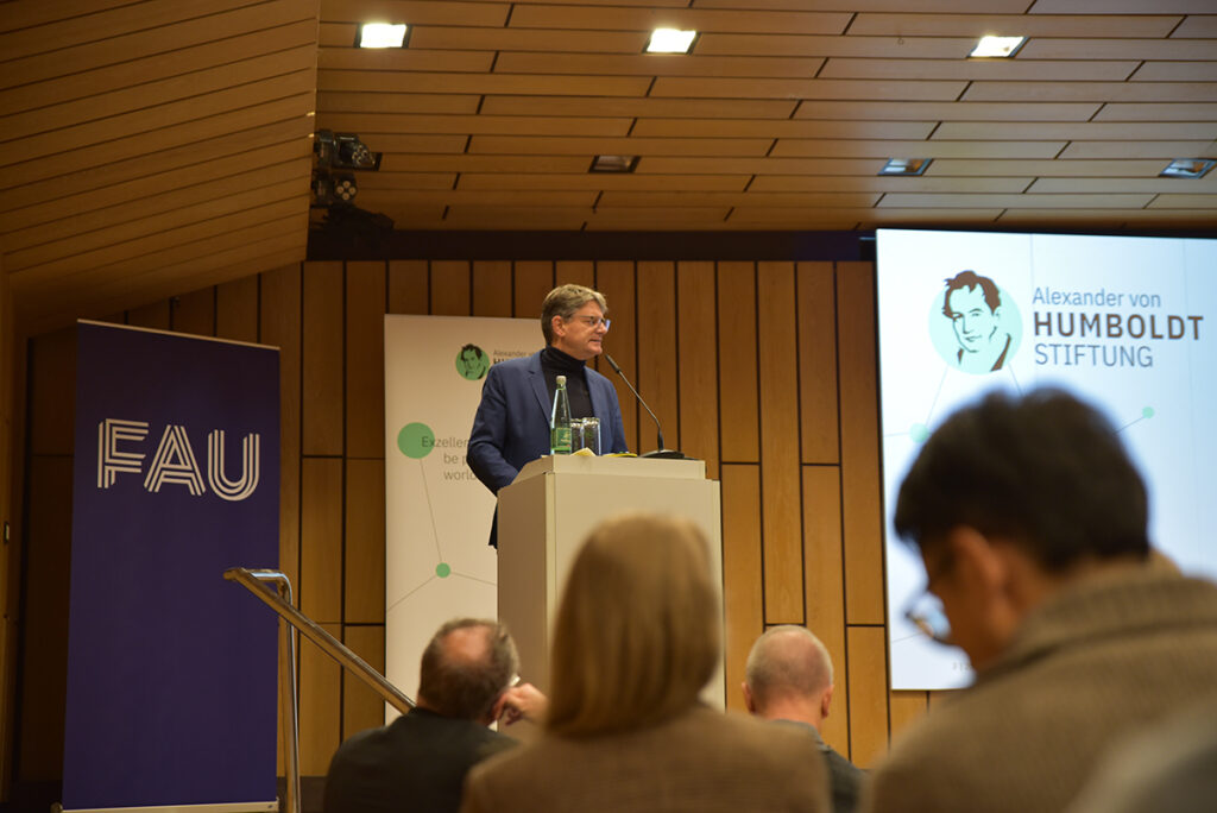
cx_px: 608
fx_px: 2368
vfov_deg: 19.5
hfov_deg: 28.8
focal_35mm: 70
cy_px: 406
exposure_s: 1/125
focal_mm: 70
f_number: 2.8
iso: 1100
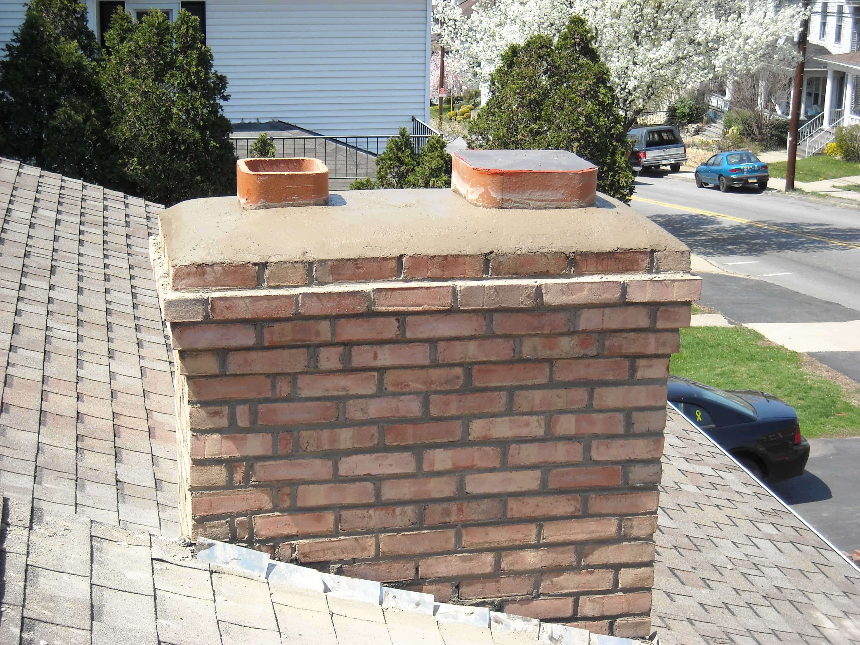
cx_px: 430
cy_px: 322
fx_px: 1689
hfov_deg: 28.6
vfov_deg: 21.6
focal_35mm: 68
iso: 64
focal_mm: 11.02
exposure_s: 1/384
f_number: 3.7
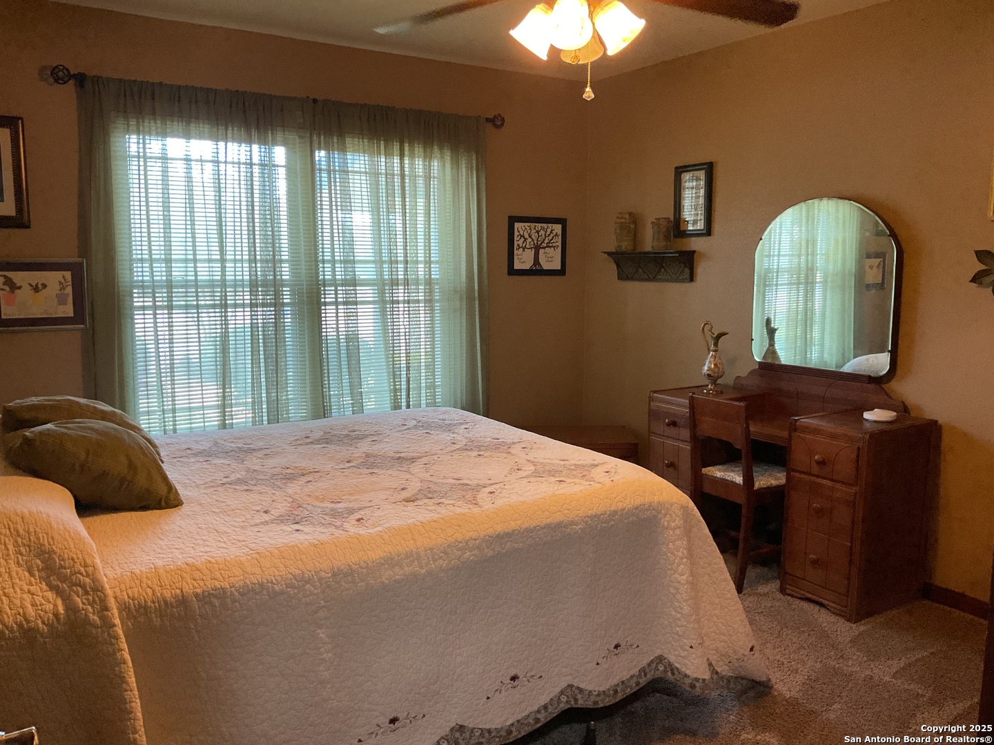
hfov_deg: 61.7
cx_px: 497
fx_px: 833
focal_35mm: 29
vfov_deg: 48.2
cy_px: 372
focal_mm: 3
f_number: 1.8
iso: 200
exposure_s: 1/60
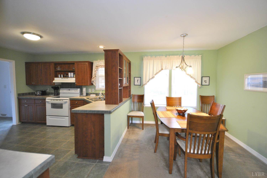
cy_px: 89
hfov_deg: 100.3
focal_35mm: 15
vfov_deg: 77.5
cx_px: 134
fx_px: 111
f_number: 4
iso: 400
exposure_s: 1/25
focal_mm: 10
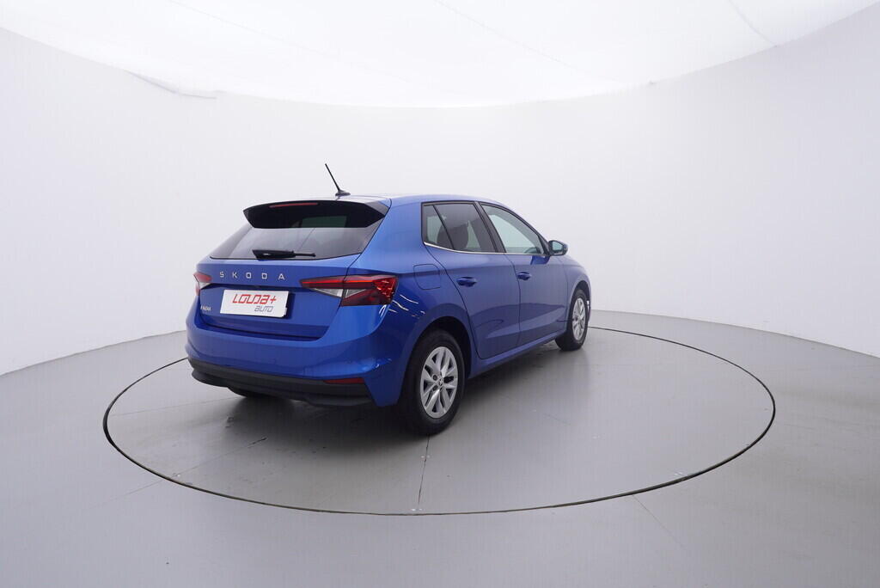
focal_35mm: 22
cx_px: 440
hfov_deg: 77.3
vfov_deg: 56.2
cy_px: 294
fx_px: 550
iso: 200
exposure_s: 1/80
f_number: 5
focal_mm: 15
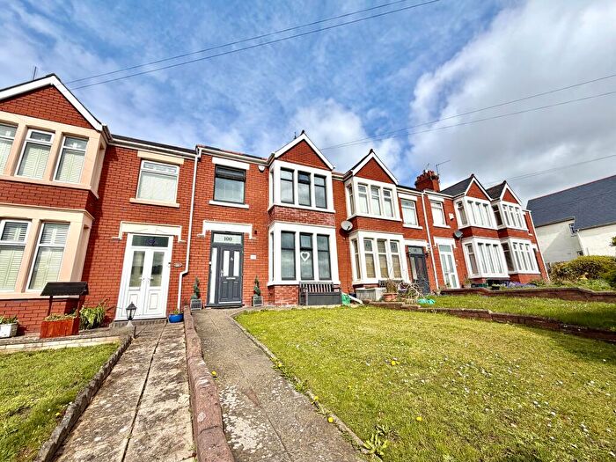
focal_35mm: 14
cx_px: 308
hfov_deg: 102.1
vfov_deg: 85.7
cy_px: 231
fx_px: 249
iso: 20
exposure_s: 1/1033
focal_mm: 2.22
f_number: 2.2
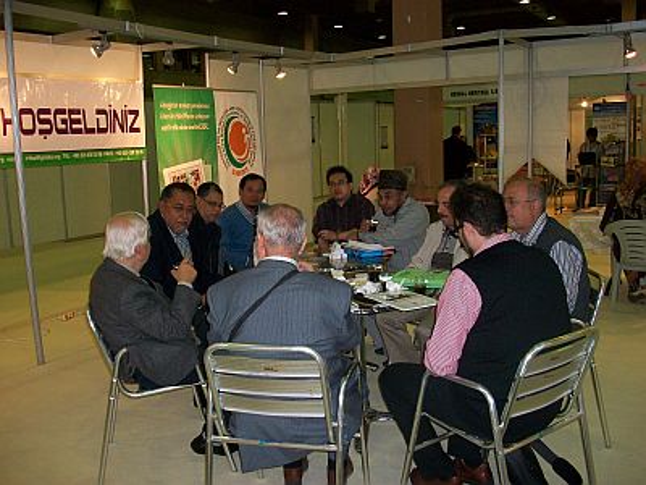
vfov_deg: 41.8
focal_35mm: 34
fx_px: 635
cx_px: 323
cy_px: 242
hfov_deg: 54.0
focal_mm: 5.7
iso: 160
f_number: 2.8
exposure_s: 1/60
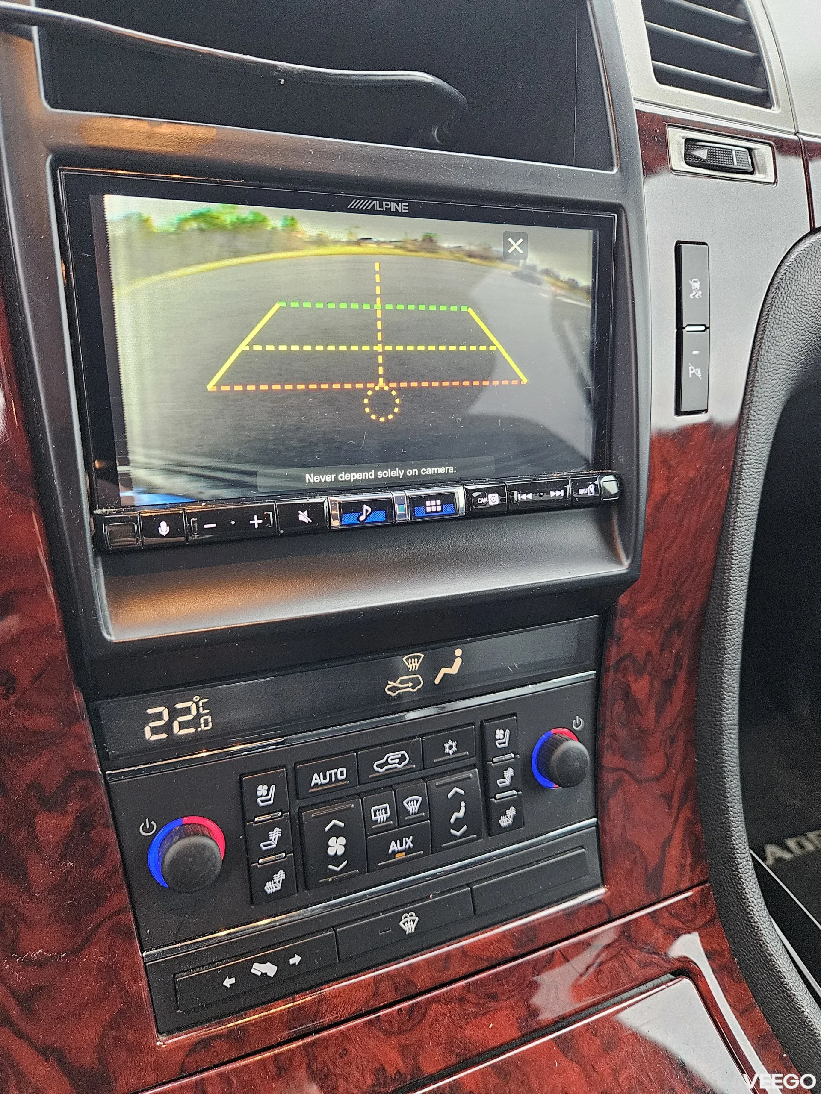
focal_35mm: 23
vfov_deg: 73.9
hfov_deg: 58.9
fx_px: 727
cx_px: 410
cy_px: 547
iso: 800
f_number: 1.8
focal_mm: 5.4
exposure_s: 1/100
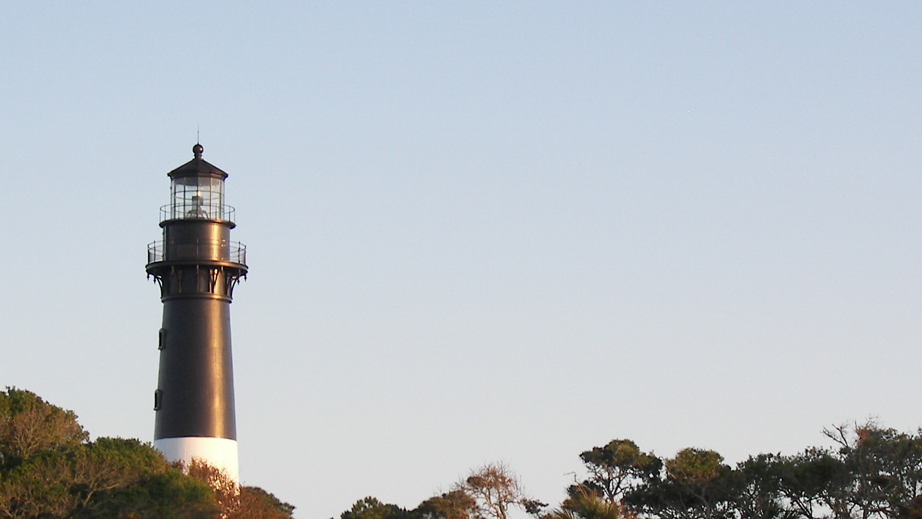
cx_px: 531
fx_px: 3985
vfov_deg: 7.4
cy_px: 427
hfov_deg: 13.2
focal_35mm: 163
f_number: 3.2
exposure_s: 1/200
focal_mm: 16.3
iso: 50
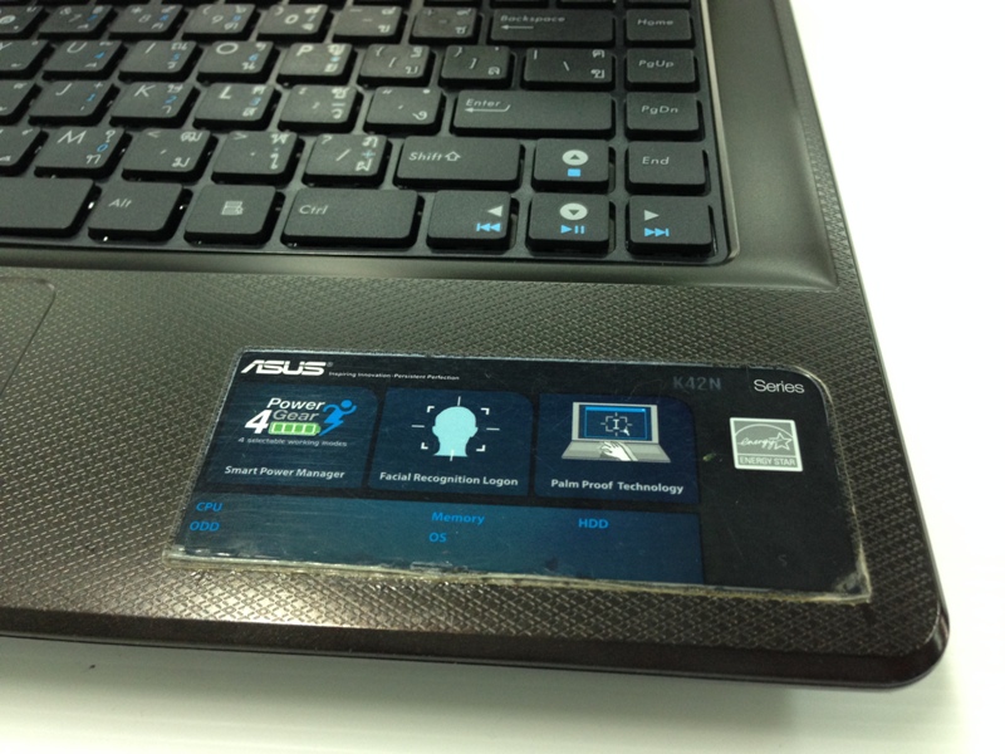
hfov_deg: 55.4
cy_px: 377
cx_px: 502
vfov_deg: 42.9
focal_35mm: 33
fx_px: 958
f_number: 2.4
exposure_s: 1/20
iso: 125
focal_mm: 4.12
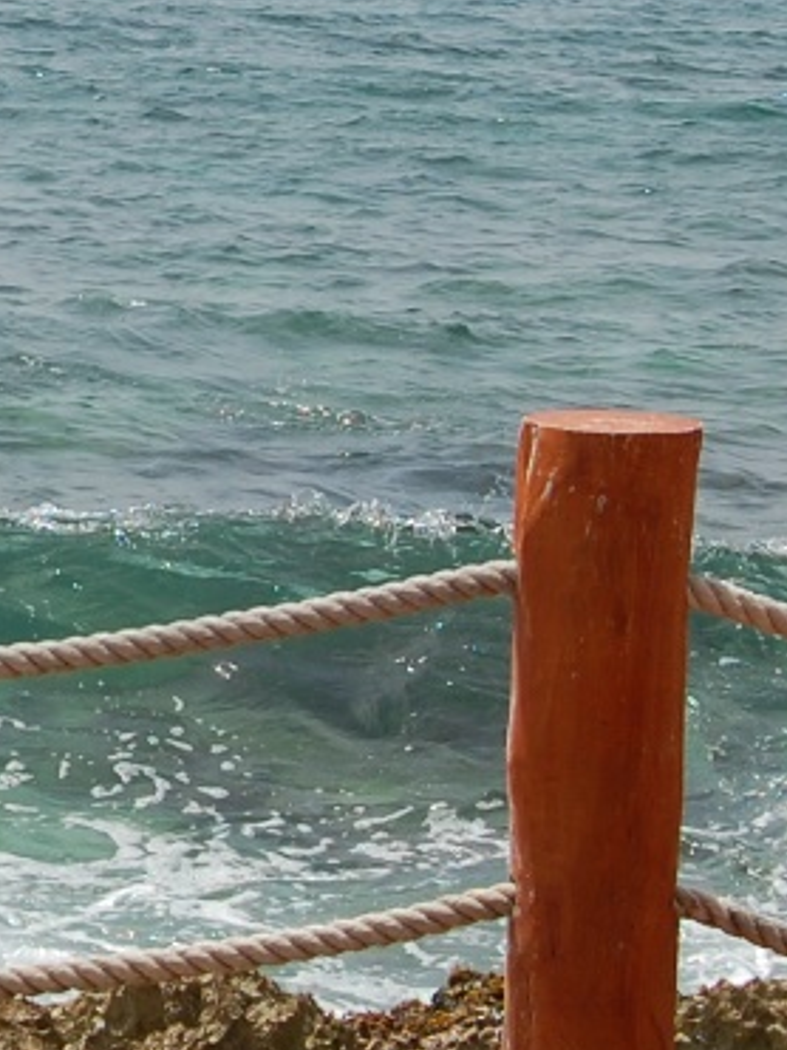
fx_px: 7158
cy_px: 10
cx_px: -569
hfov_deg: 6.2
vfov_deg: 8.3
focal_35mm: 236
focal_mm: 38
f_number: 10
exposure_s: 1/400
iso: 200
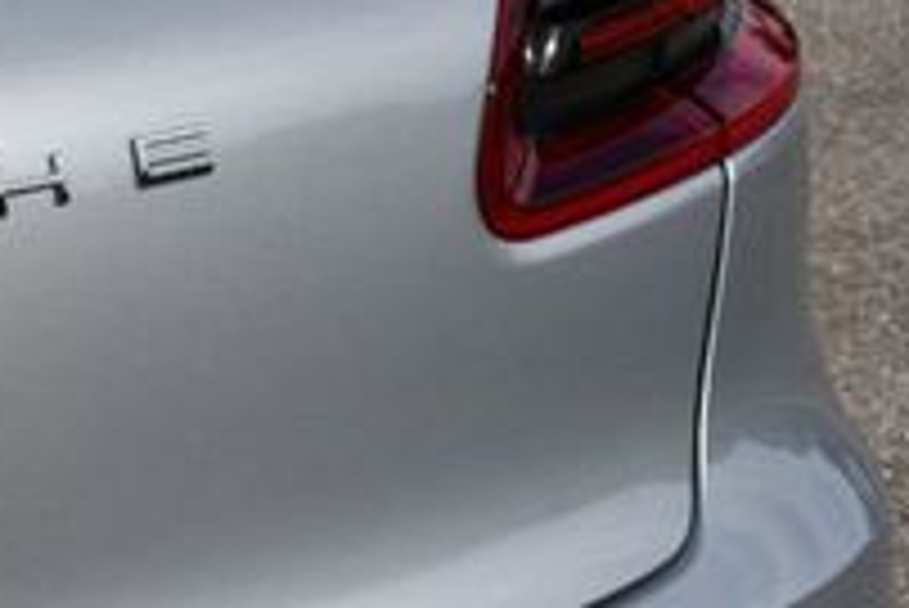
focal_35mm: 190
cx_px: -356
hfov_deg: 10.5
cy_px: 558
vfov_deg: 7.2
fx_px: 4801
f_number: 10
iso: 100
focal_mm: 40
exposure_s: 1/400
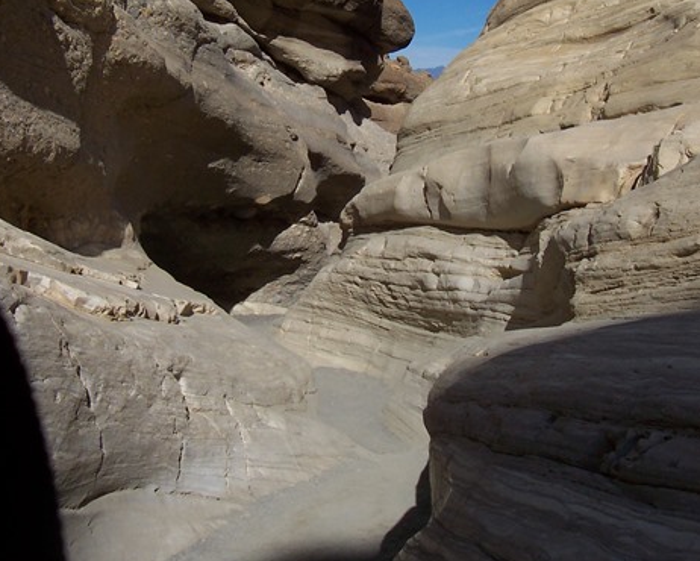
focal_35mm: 50
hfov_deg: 37.3
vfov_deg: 29.9
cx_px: 345
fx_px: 1036
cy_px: 164
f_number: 5.6
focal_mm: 5.6
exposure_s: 1/1000
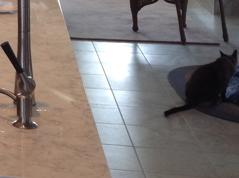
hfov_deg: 15.2
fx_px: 786
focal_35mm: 114
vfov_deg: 12.4
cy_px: -84
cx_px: -174
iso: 32
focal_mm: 3.3
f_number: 2.4
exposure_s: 1/24
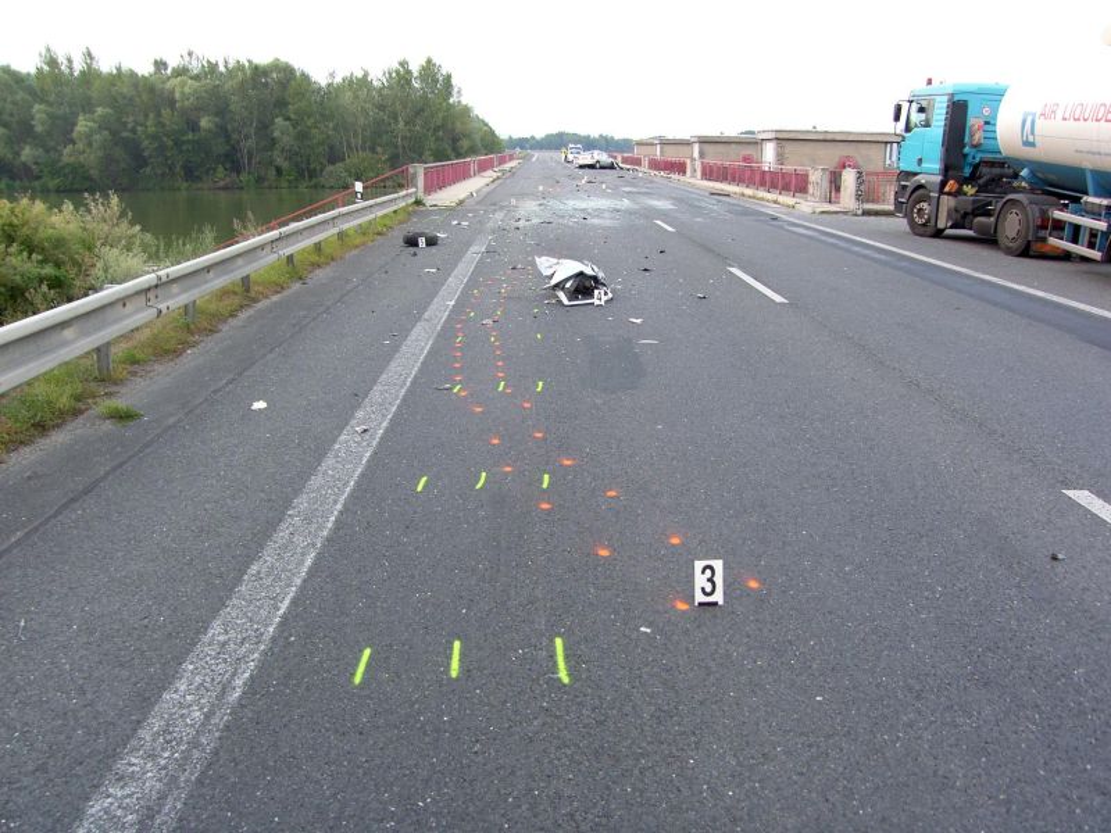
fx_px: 899
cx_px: 556
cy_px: 416
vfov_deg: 49.7
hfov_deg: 63.4
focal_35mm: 28
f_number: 2.2
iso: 80
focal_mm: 7.4
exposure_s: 1/30
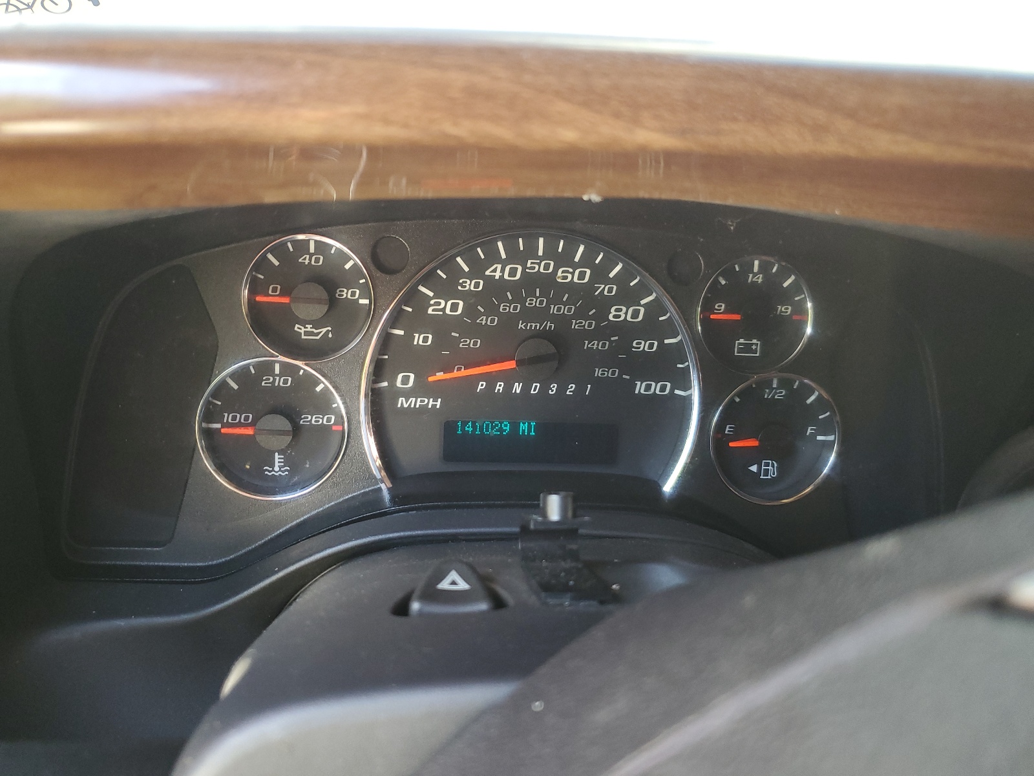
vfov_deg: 53.1
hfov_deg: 67.3
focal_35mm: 26
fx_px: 777
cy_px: 388
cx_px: 517
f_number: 1.5
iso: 118
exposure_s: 1/60.2
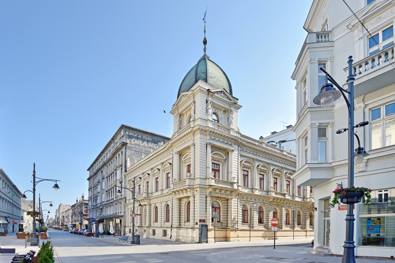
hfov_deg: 96.7
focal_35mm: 16
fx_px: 176
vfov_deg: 73.8
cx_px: 198
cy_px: 132
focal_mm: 16
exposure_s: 1/250
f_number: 6.3
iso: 100
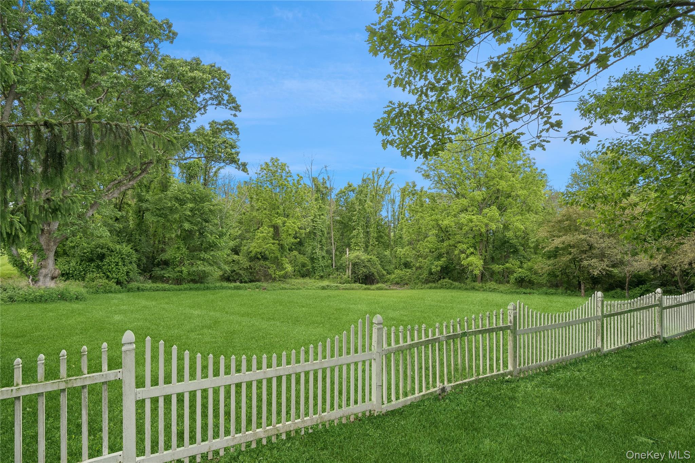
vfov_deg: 70.4
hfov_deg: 93.3
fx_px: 328
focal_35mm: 17
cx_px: 348
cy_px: 232
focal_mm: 17
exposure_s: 1/125
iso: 200
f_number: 8
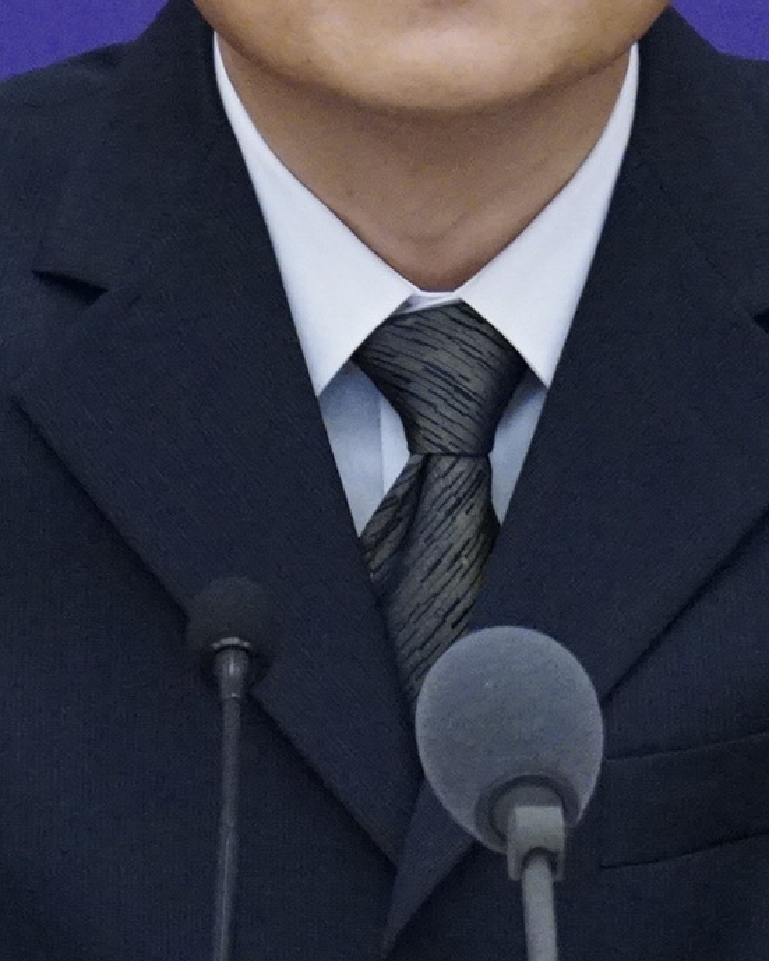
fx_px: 65135
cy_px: 201
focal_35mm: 2289
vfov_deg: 0.8
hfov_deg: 0.7
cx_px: 215
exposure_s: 1/160
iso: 6400
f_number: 6.3
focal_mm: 559
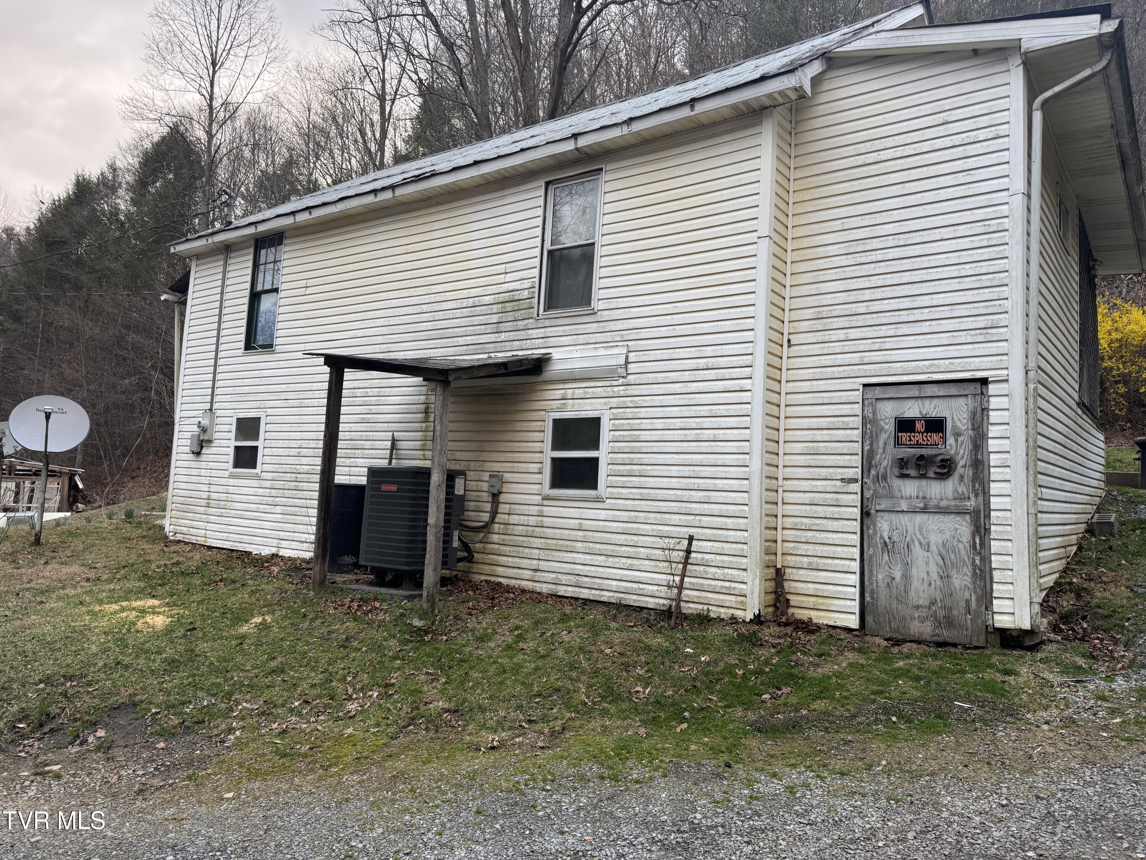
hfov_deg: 71.6
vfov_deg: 56.8
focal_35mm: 24
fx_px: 795
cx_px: 573
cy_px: 430
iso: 160
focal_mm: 6.76
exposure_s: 1/121
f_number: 1.78
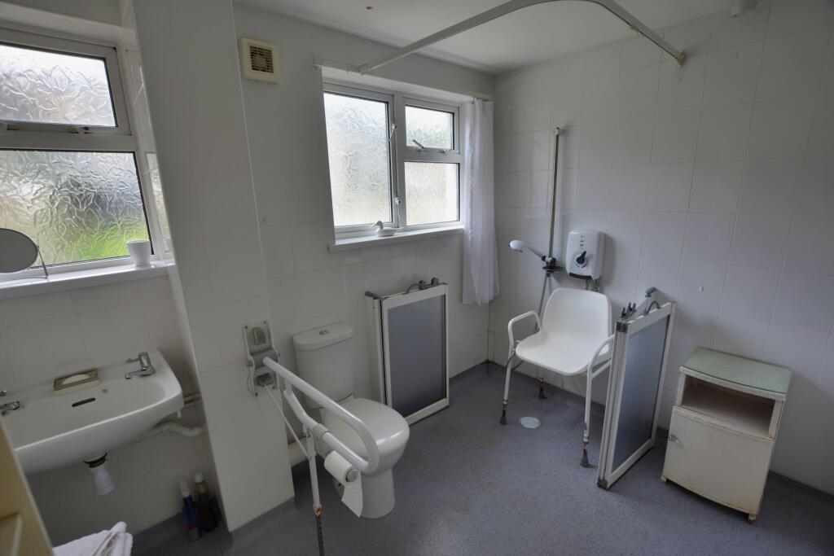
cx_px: 417
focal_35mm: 15
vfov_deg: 77.3
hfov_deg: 100.4
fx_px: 348
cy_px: 278
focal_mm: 10
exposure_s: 1/160
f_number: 6.3
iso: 200
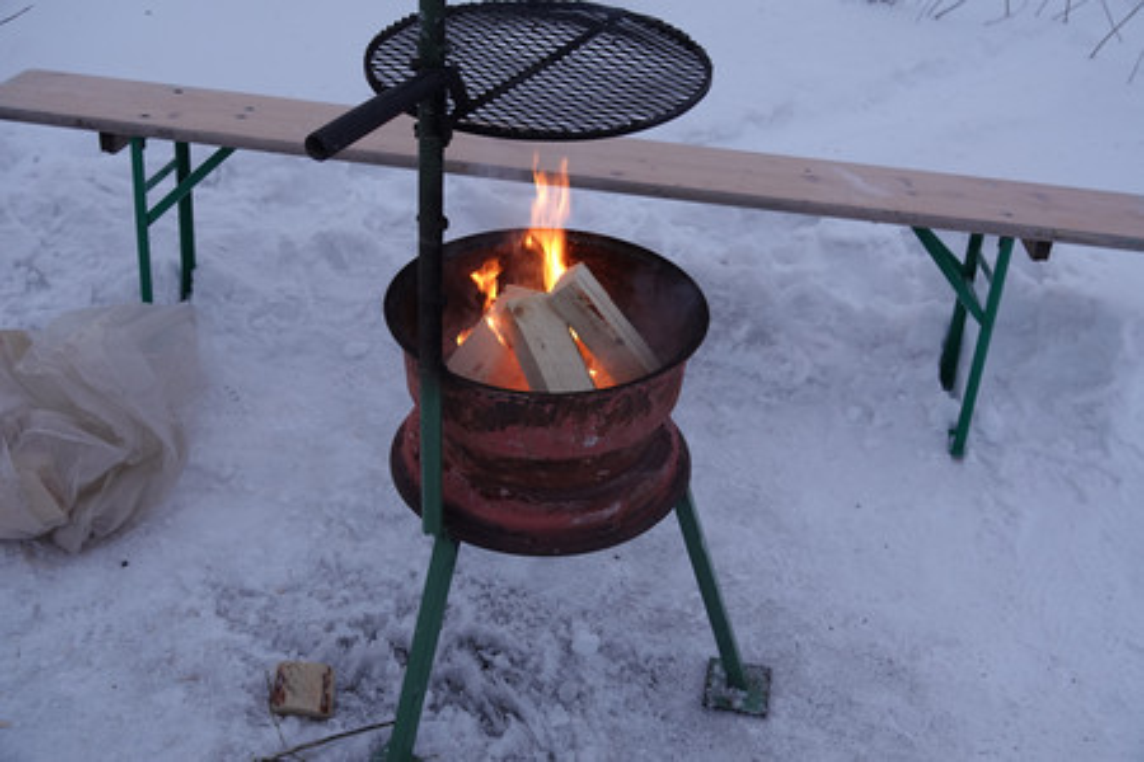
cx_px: 572
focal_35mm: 39
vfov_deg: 34.2
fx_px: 1239
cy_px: 381
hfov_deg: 49.6
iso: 320
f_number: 3.2
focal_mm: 14.16
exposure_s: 1/40
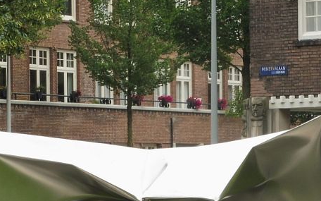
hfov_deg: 10.4
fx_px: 1767
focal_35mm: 202
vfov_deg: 6.5
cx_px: 196
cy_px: 102
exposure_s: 1/125
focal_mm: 15.1
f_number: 7.1
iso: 100
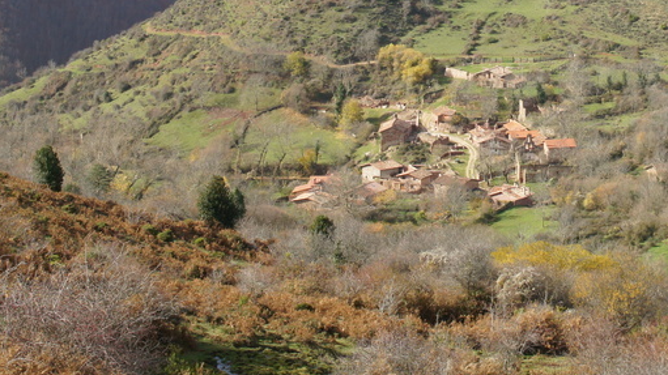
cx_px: 480
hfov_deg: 19.9
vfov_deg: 11.2
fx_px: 1895
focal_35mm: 107
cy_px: -8
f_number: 11
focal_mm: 34
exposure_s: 1/80
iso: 200
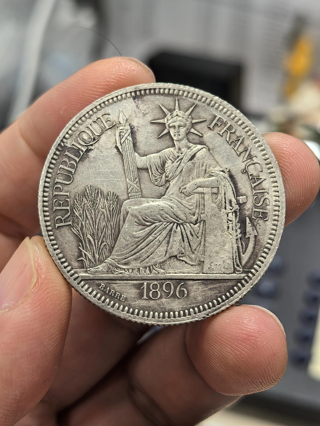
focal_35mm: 54
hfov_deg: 27.0
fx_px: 666
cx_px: 160
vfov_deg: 35.5
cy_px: 213
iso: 160
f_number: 2
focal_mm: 6.98
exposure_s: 1/50
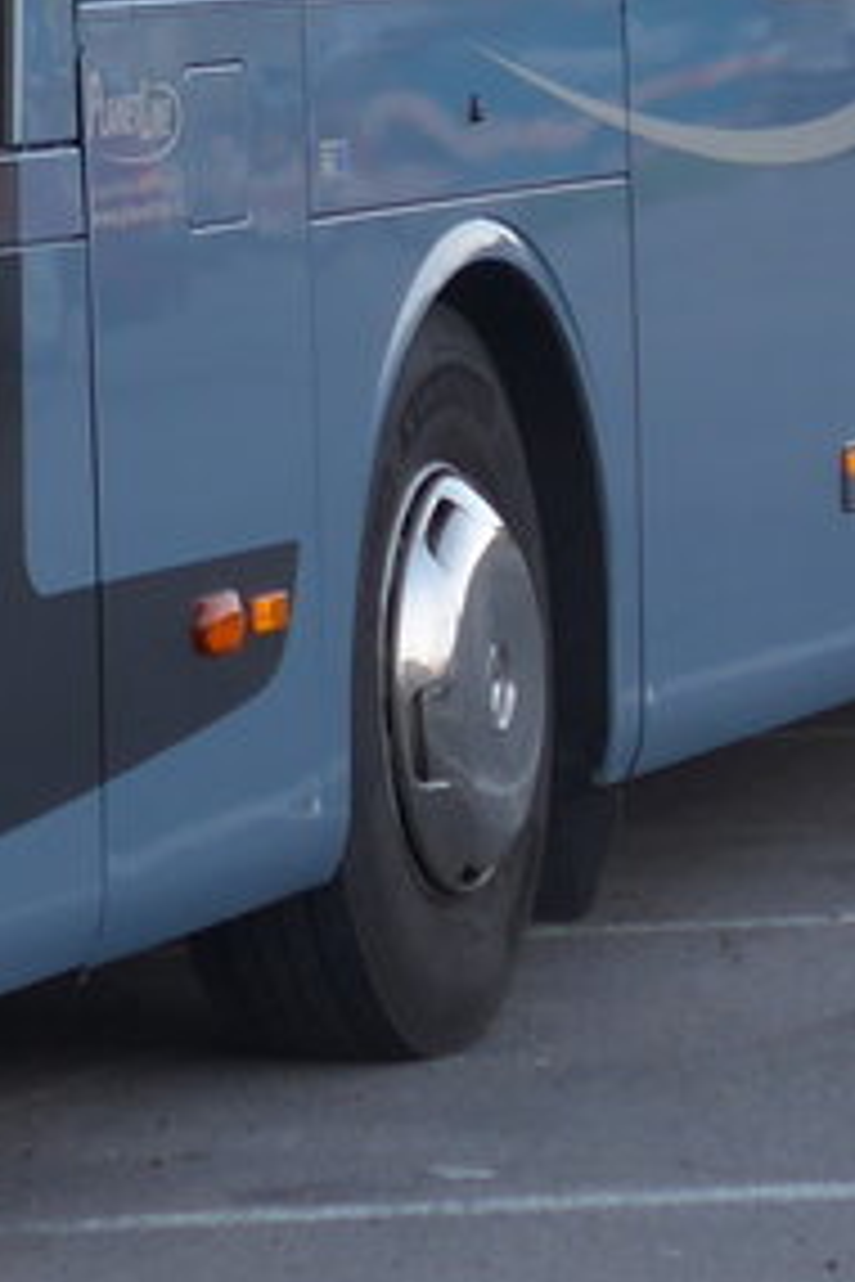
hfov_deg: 5.7
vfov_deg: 8.4
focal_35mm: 241
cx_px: -328
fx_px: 8585
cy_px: -360
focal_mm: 11.3
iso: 80
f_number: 3.4
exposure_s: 1/80
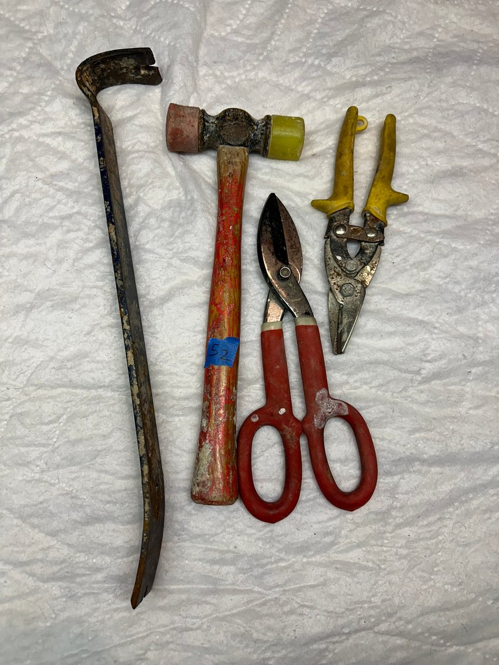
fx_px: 461
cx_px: 250
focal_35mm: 24
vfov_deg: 71.6
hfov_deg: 56.8
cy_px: 332
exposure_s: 1/120
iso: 125
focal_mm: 6.86
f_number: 1.78
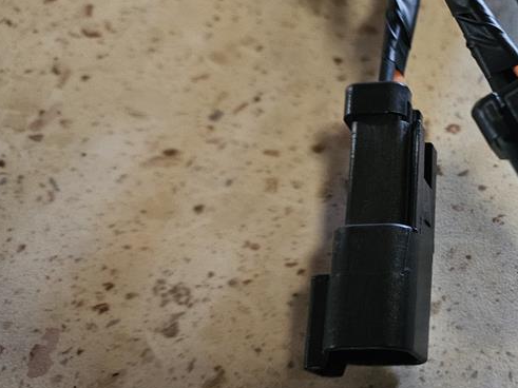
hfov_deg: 35.8
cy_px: 200
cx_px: 518
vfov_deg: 30.3
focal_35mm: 48
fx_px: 718
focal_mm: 5.4
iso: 800
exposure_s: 1/25
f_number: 1.8
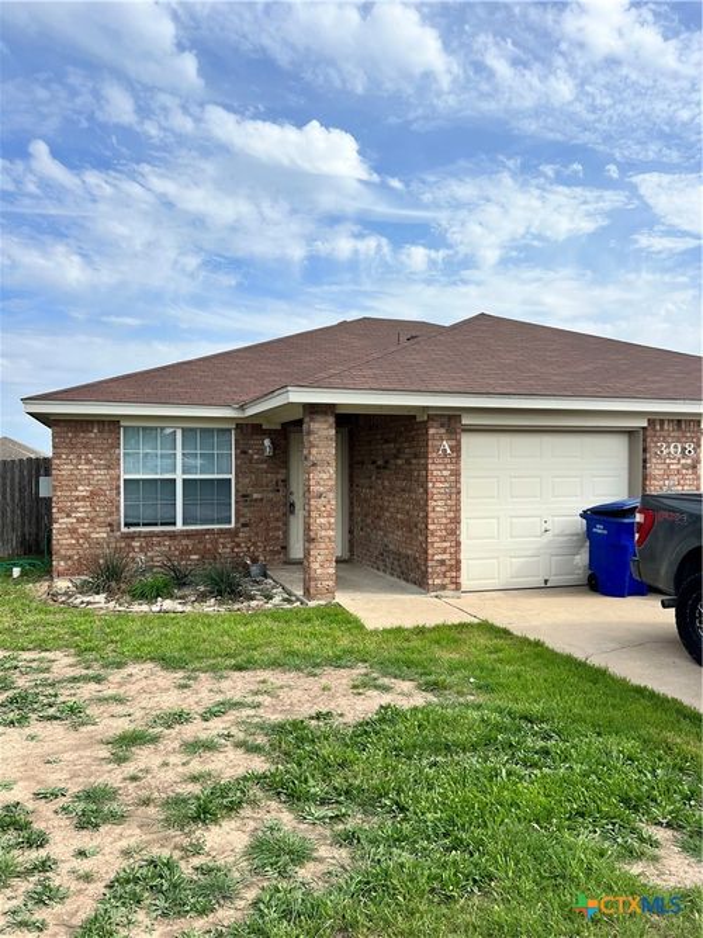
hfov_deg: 53.0
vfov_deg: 67.3
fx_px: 704
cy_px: 469
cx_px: 352
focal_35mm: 26
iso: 50
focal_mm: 5.7
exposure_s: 1/5319
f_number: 1.5
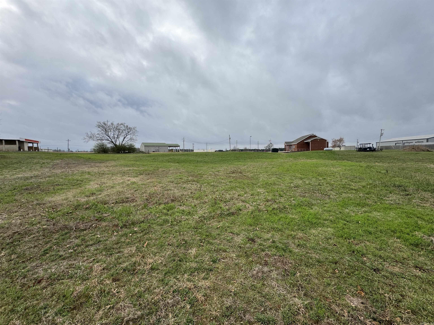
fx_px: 176
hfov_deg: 102.1
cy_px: 162
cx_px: 217
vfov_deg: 85.7
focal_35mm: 14
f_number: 2.2
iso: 40
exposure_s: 1/849
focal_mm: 2.22
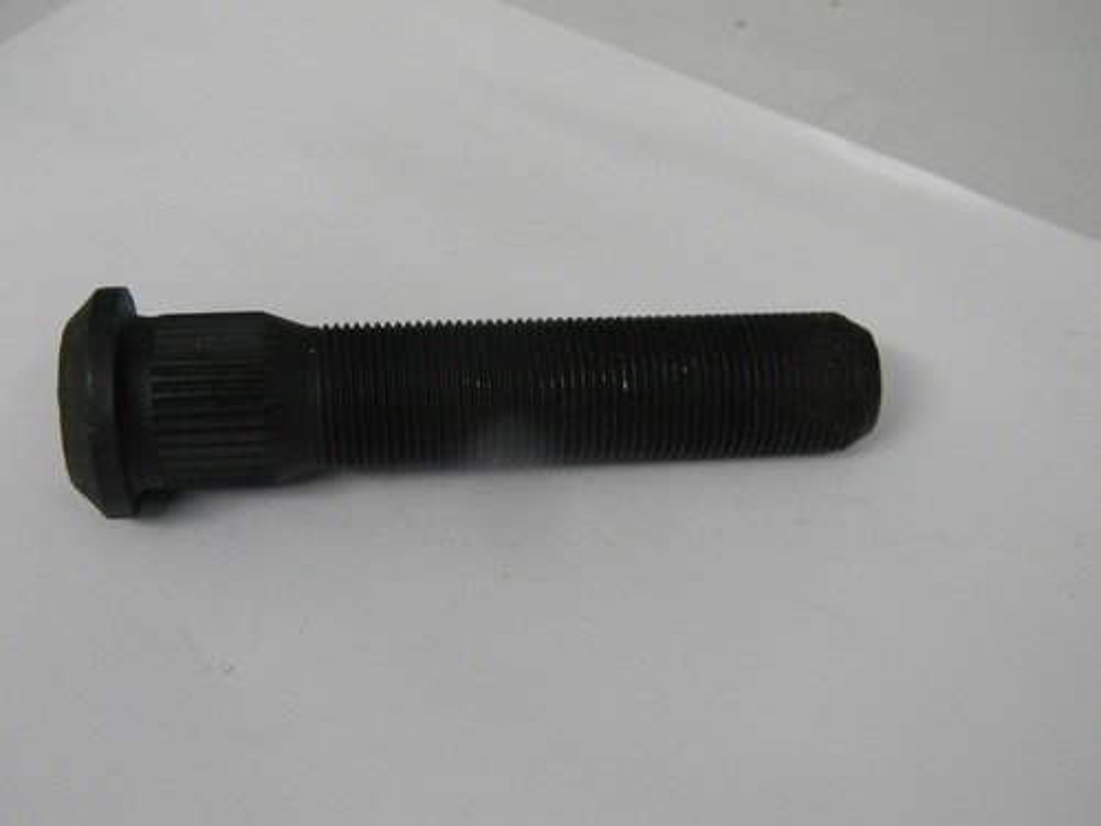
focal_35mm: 47
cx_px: 550
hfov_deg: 40.4
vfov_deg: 30.9
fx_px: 1495
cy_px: 413
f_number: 3.9
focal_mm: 8.6
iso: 400
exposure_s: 1/28.1
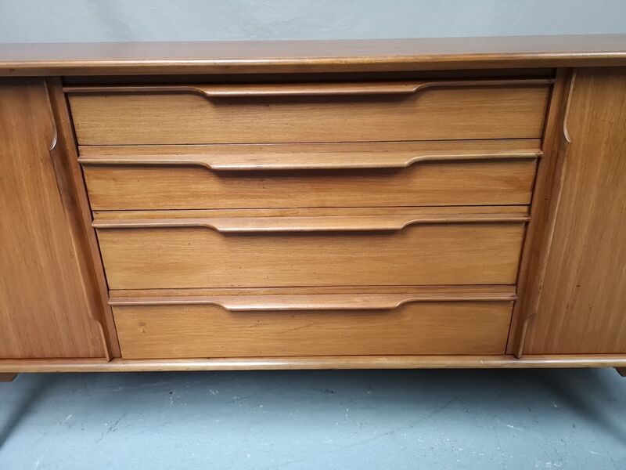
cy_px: 235
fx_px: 488
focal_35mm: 27
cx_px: 313
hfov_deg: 65.3
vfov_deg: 51.4
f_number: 1.8
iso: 640
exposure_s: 1/100
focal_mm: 3.95
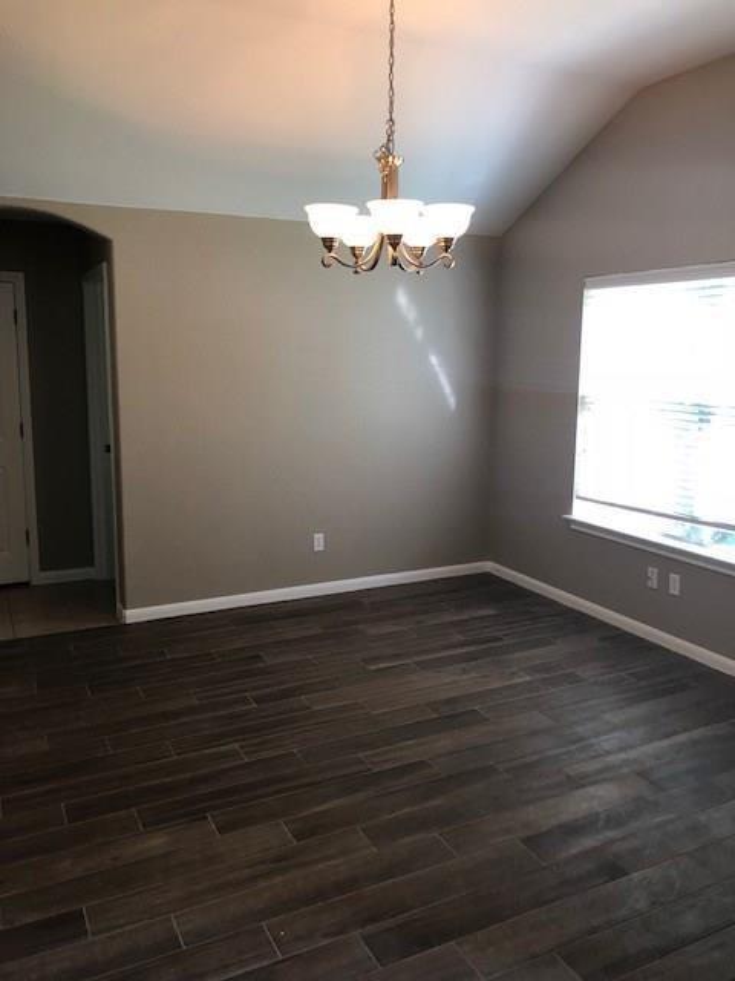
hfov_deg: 49.7
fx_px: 793
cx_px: 368
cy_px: 490
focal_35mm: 28
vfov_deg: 63.4
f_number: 1.8
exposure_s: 1/30
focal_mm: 4
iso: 40
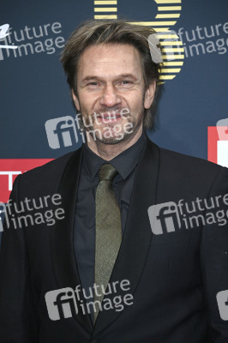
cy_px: 172
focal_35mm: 135
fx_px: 1285
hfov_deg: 10.1
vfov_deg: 15.2
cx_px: 114
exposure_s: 1/250
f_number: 5.6
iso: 320
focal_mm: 135
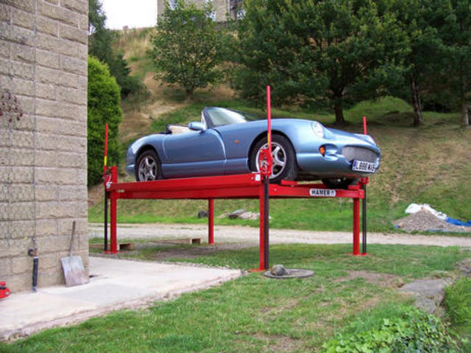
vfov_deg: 41.7
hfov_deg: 54.0
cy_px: 176
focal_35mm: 34
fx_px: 462
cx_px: 236
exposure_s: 1/250
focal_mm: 5.6
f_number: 2.7
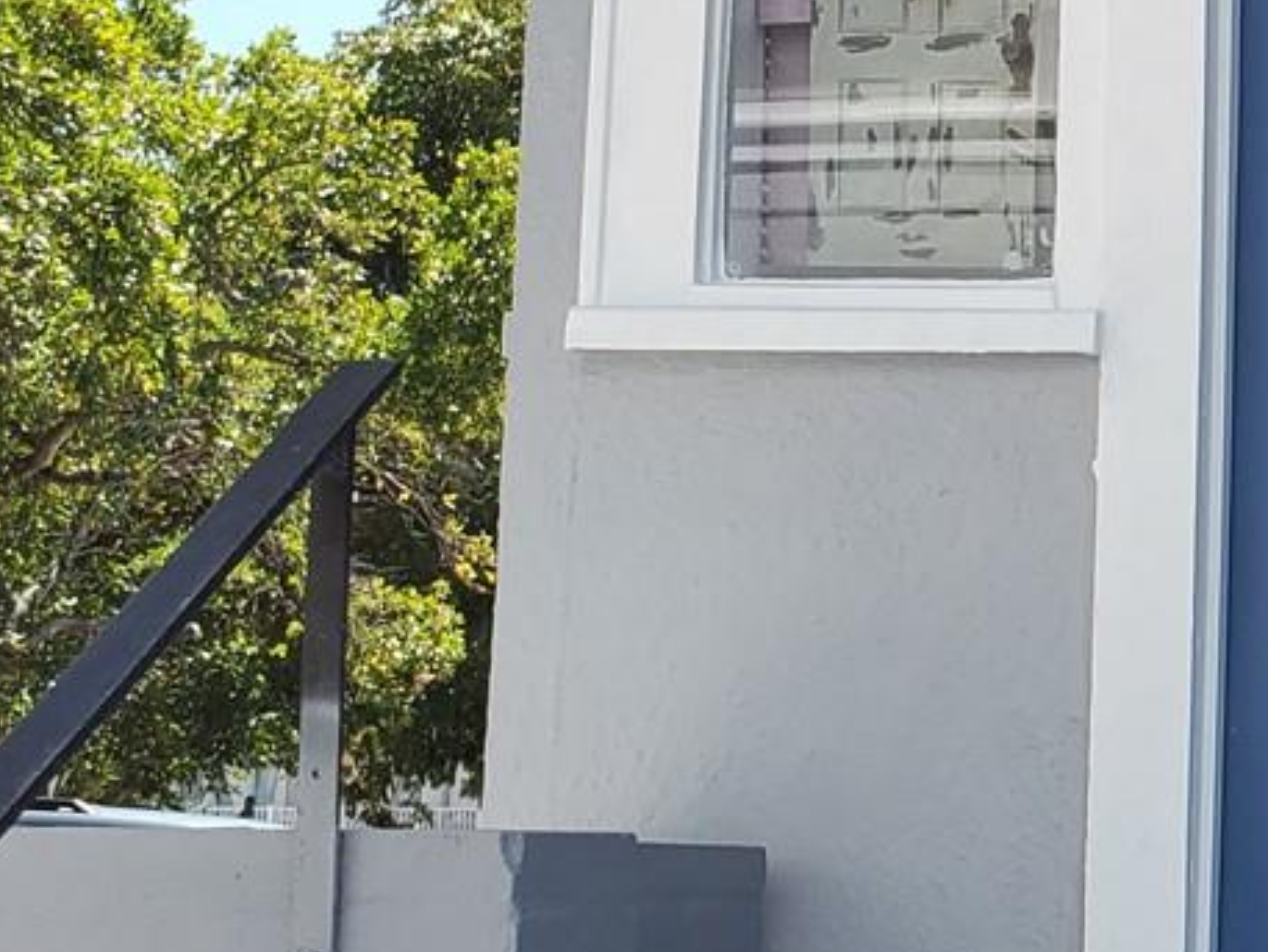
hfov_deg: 19.8
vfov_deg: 16.2
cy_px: 439
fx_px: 3334
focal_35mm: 91
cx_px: 1654
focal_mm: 4.3
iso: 50
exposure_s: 1/786
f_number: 2.4
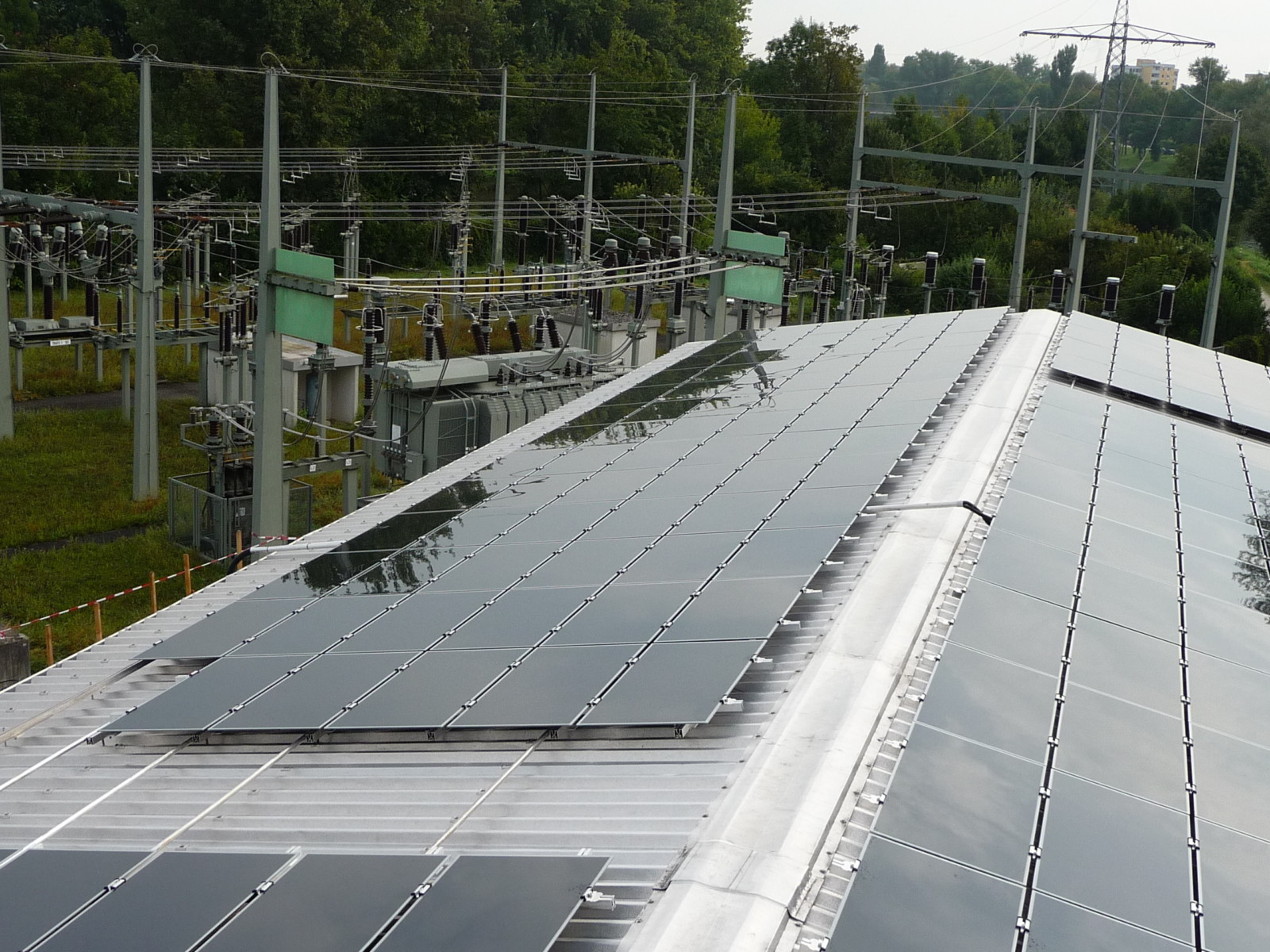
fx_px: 1688
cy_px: 476
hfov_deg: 41.2
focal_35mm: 46
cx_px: 635
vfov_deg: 31.5
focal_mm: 5.6
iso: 100
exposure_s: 1/500
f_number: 3.6
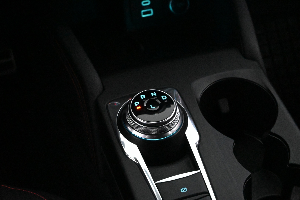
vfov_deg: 18.2
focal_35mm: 75
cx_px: 150
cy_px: 100
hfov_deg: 27.0
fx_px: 625
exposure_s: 1/80
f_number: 6.3
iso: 20000
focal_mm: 50
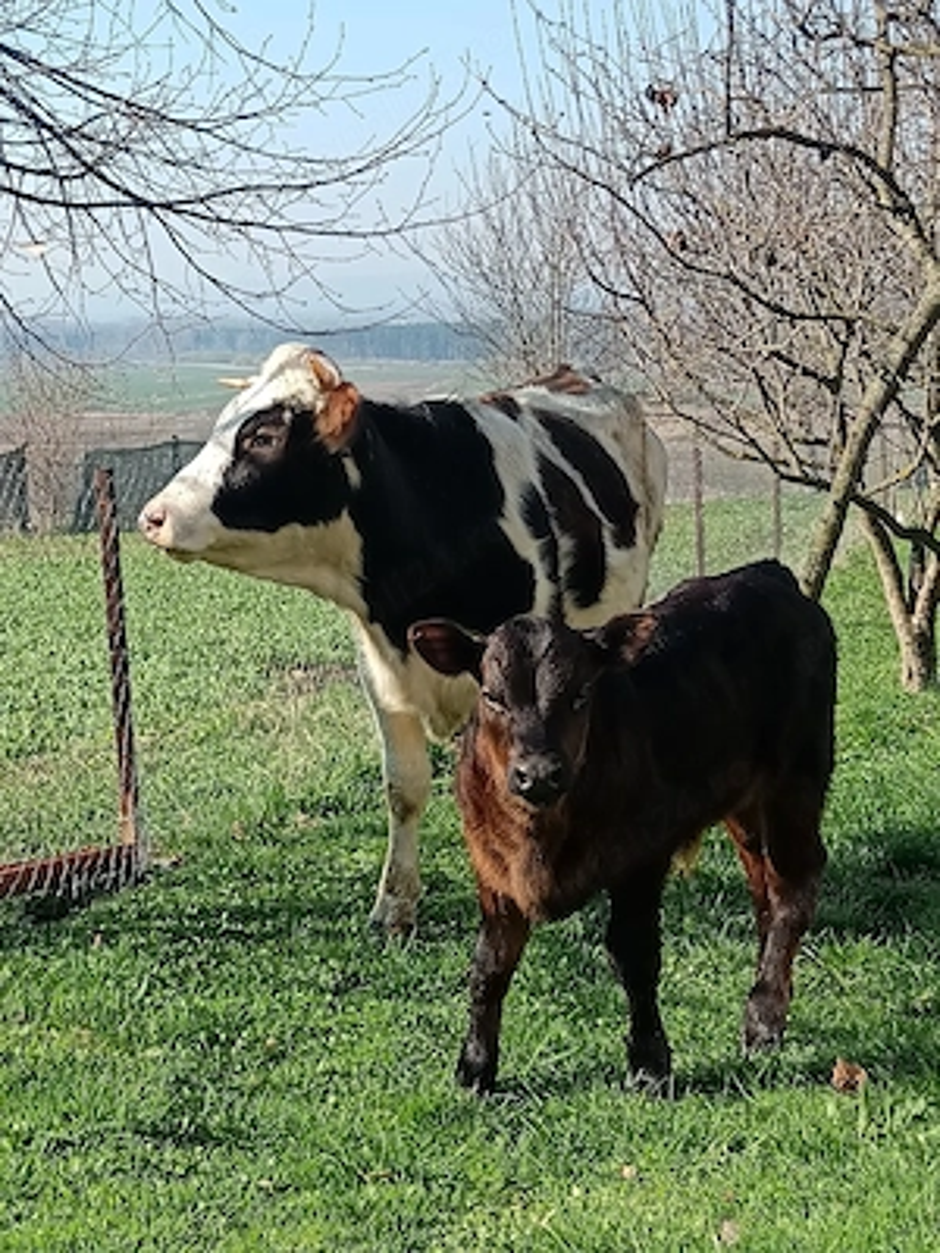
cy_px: 626
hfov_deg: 20.7
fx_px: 2571
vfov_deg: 27.4
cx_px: 470
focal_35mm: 71
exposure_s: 1/556
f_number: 1.9
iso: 100
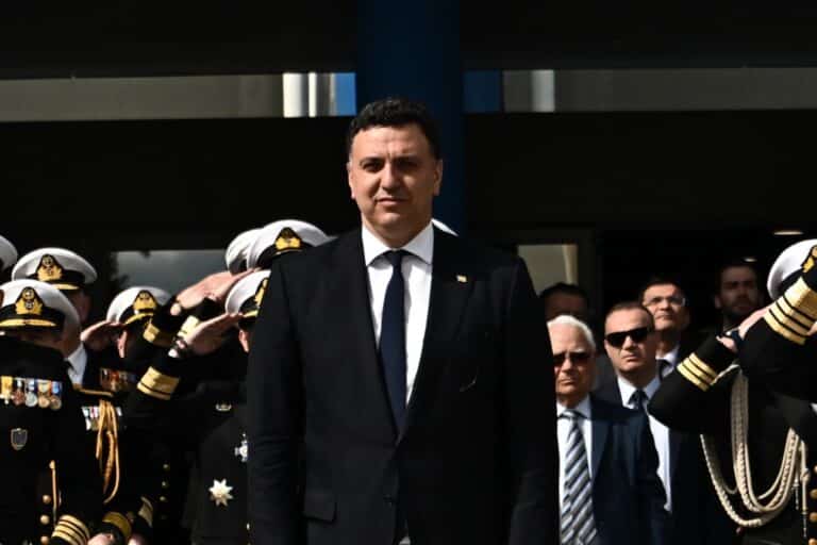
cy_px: 272
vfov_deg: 19.5
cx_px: 408
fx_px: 1588
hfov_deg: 28.8
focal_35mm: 70
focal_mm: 47
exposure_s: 1/13000
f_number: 4
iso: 400
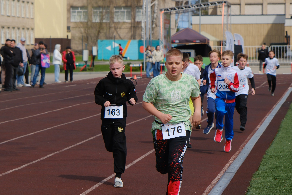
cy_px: 98
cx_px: 146
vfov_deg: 11.4
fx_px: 973
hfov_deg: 17.1
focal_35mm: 120
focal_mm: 80
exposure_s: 1/2500
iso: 400
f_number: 5
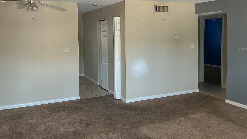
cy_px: 48
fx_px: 223
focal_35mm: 34
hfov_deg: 58.0
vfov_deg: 34.4
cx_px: 121
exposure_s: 1/60
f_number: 1.8
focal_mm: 3
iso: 64
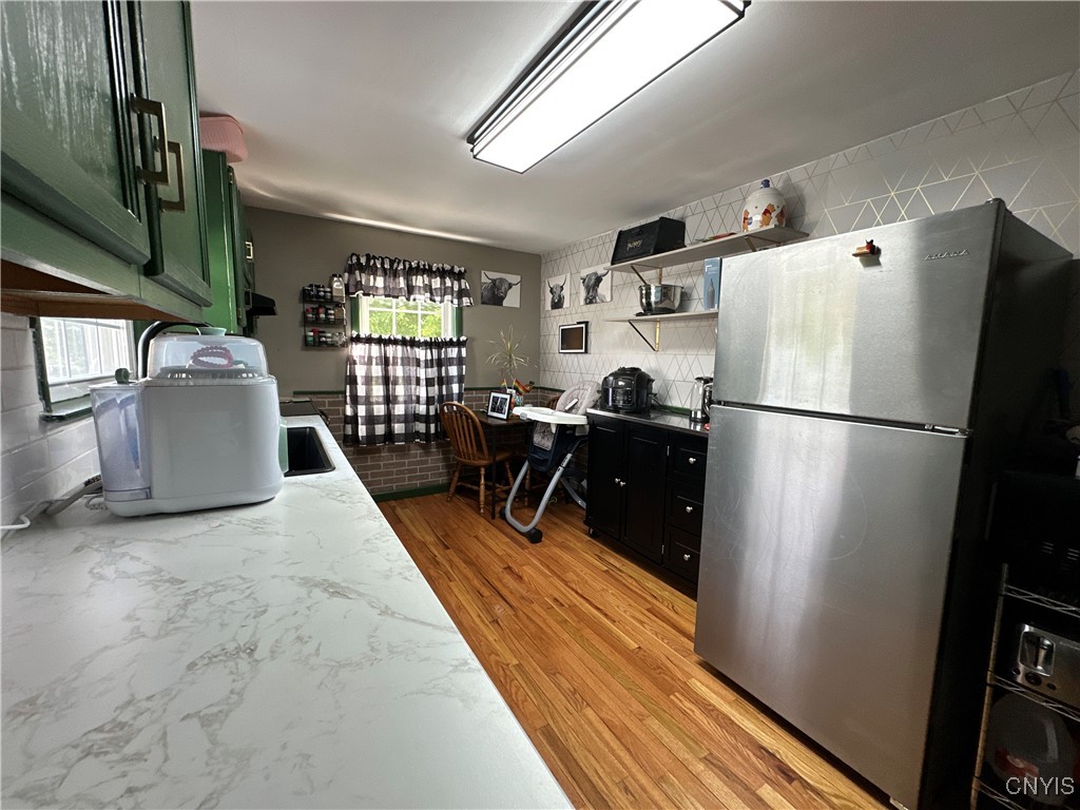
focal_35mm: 14
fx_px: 437
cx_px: 540
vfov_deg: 85.7
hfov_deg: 102.1
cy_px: 405
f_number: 2.2
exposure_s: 1/120
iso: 200
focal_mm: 2.22
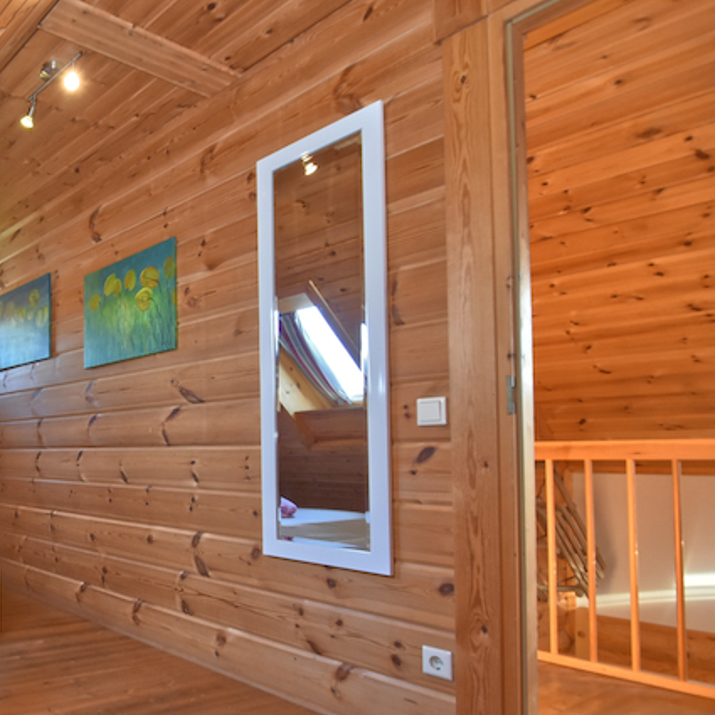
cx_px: 57
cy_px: 333
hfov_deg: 55.4
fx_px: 561
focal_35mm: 24
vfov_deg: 65.0
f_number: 3.5
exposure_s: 1/60
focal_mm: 10
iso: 900
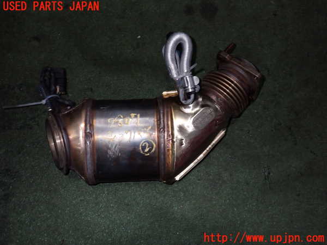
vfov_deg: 46.8
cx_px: 164
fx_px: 283
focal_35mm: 30
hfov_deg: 60.0
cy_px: 122
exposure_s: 1/30
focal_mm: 5.4
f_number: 6.3
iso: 400
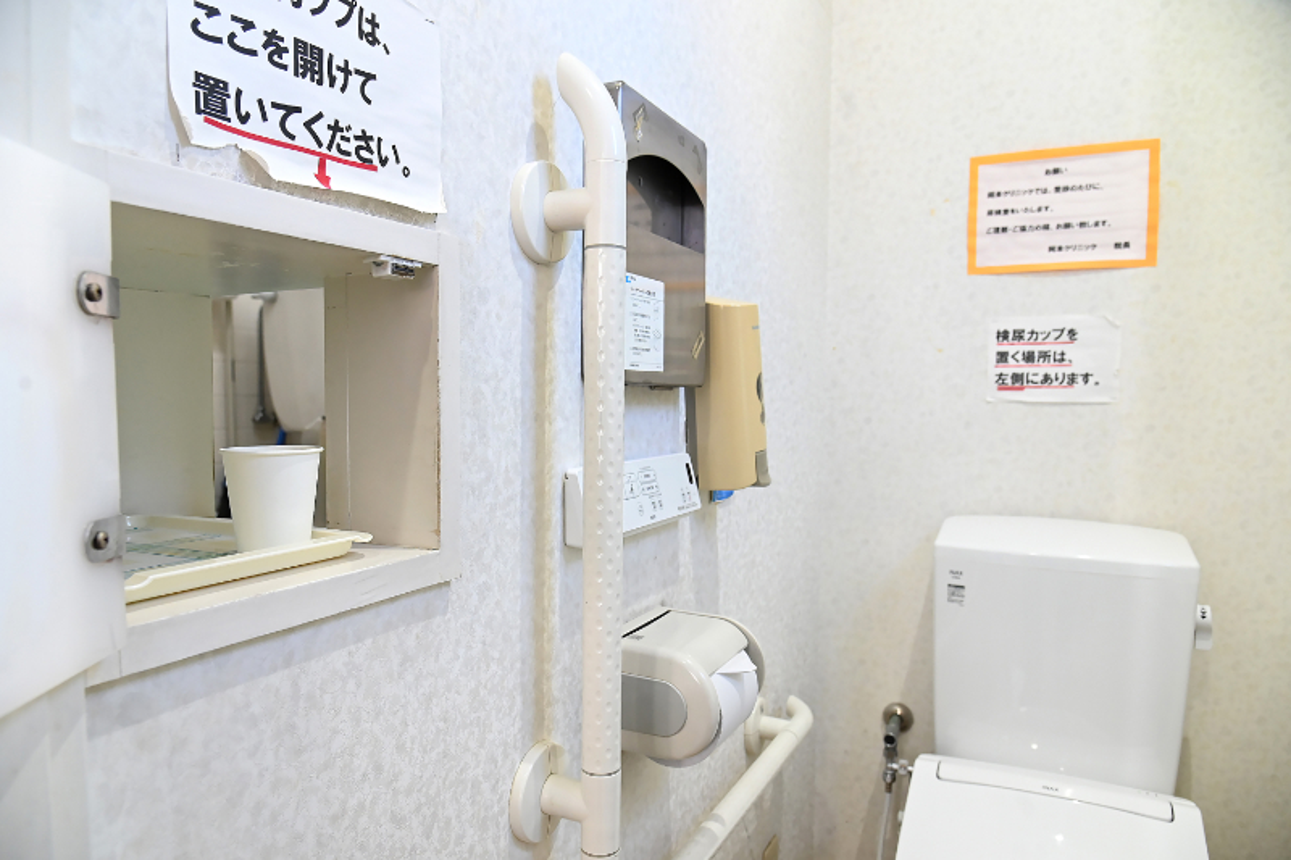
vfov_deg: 53.1
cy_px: 430
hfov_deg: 73.8
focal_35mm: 24
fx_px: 860
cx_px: 646
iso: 1600
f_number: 5.6
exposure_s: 1/100
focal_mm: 24
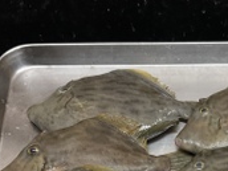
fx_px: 534
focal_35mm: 81
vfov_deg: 17.0
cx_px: 198
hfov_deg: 23.6
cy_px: 228
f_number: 1.8
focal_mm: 3
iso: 64
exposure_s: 1/120
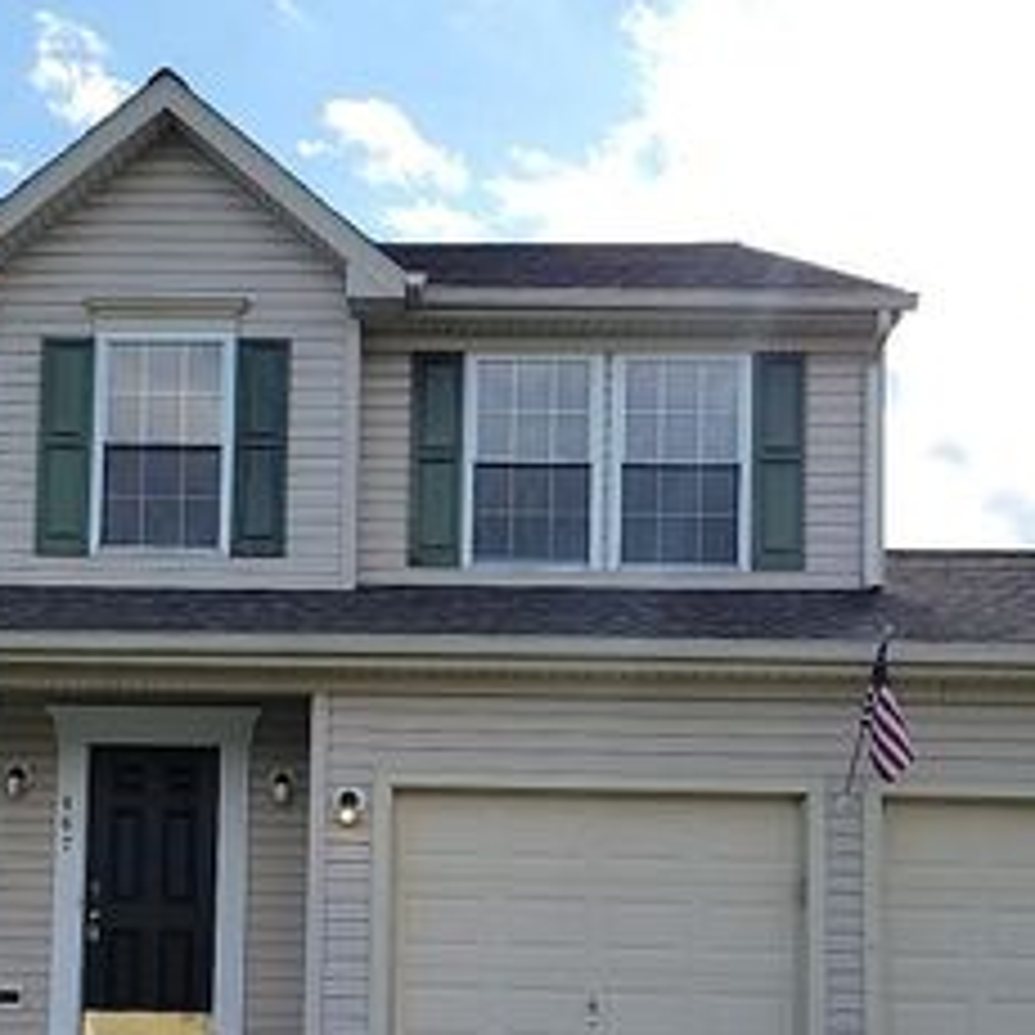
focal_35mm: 50
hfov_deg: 33.7
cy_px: 839
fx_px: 1691
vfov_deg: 33.0
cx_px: 342
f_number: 1.8
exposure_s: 1/2110
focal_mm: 5.4
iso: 50
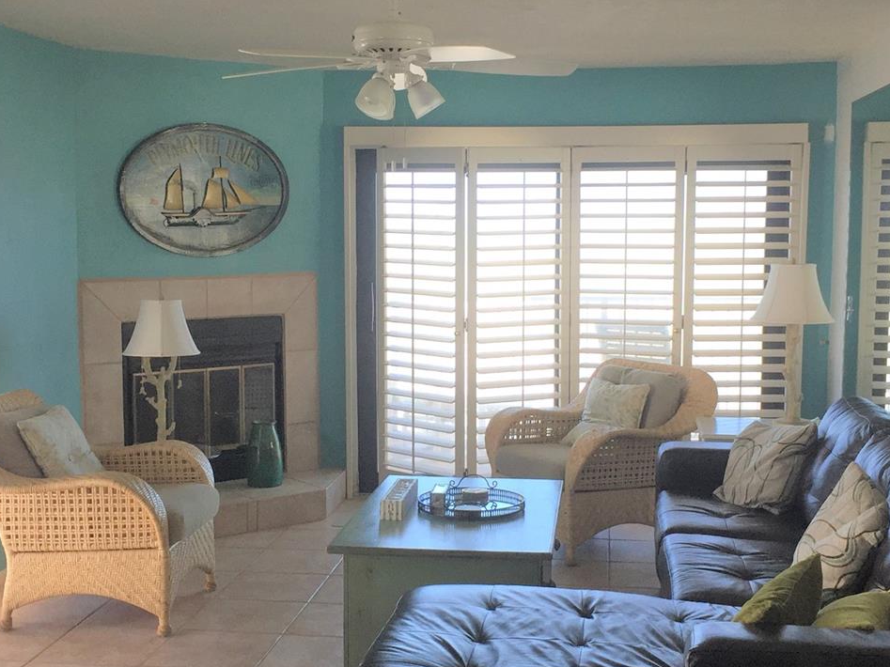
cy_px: 351
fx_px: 1260
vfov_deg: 29.7
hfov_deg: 38.9
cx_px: 441
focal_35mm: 49
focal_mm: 4.15
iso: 50
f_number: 2.2
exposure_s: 1/120
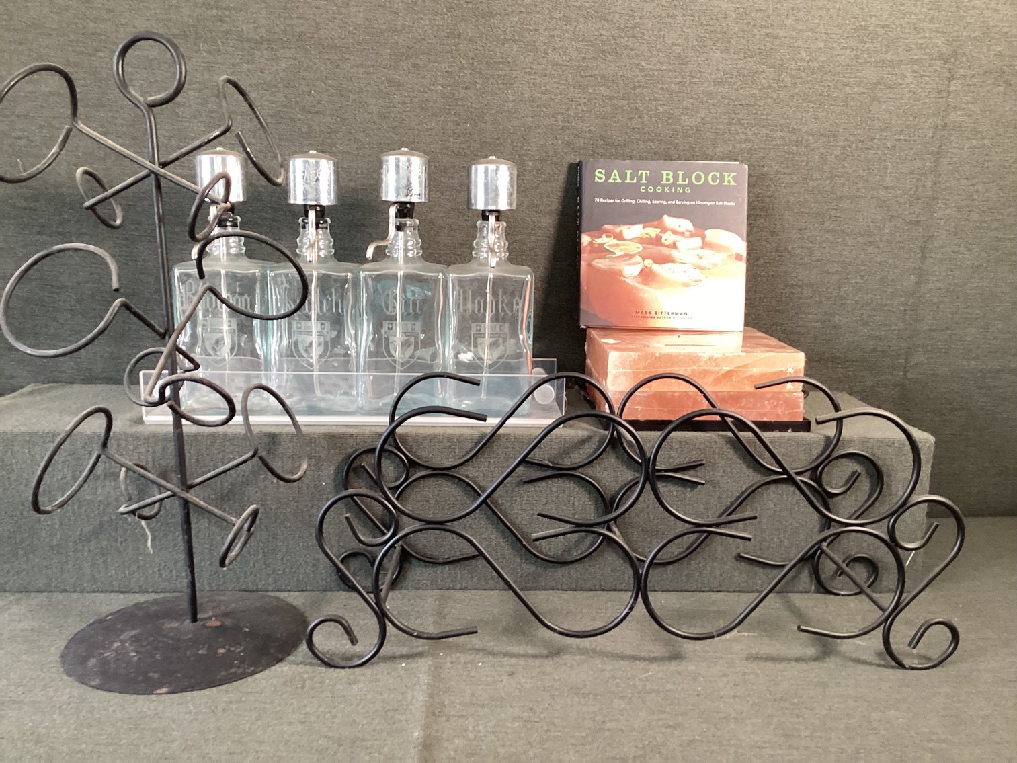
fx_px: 911
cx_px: 508
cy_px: 382
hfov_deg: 58.3
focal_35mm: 31
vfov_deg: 45.4
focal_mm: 3.3
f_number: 2.4
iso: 200
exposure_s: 1/60
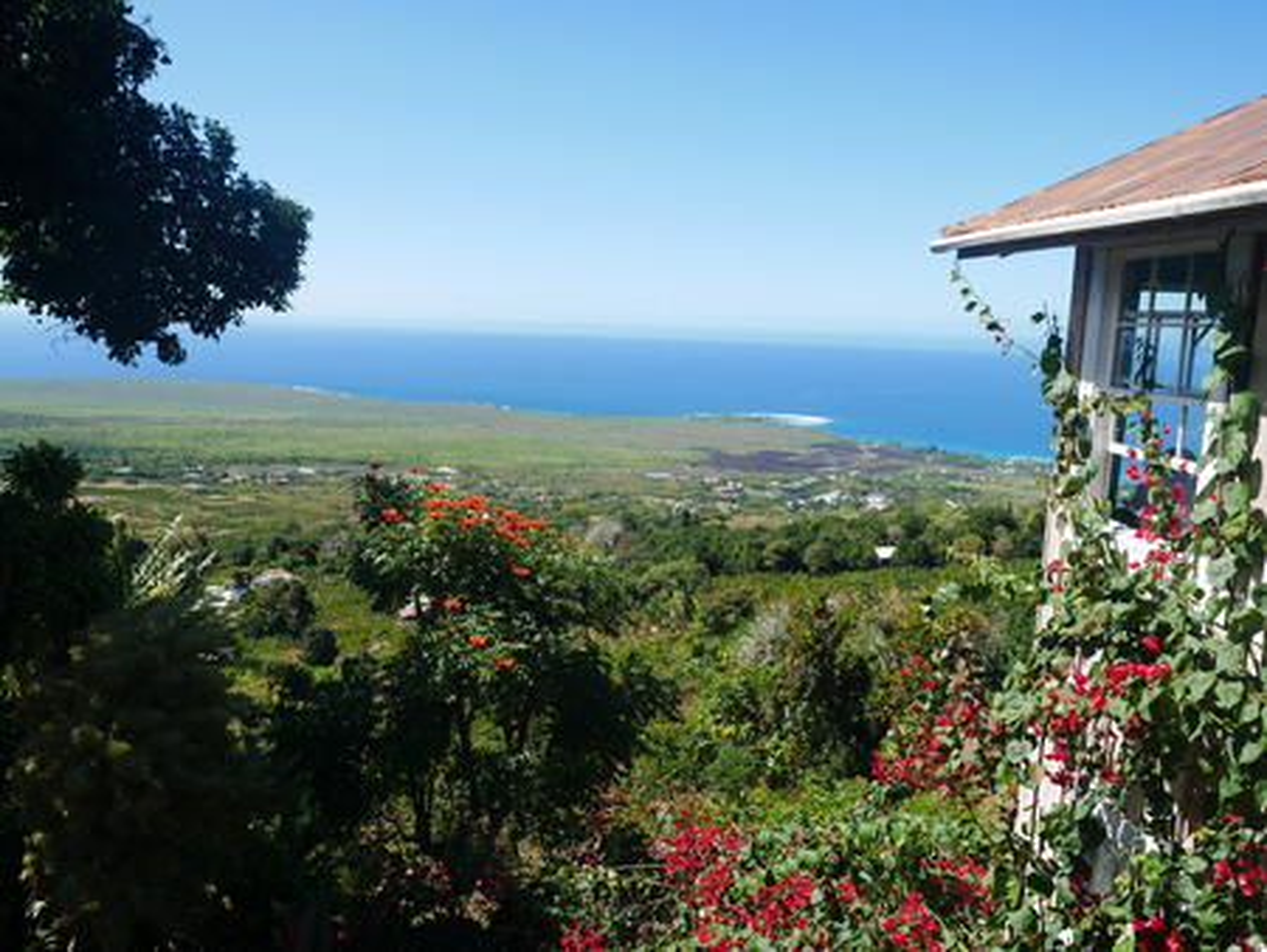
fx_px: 879
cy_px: 476
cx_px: 634
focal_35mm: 24
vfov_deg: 56.9
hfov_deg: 71.6
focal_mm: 12
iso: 200
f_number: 5.6
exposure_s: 1/500
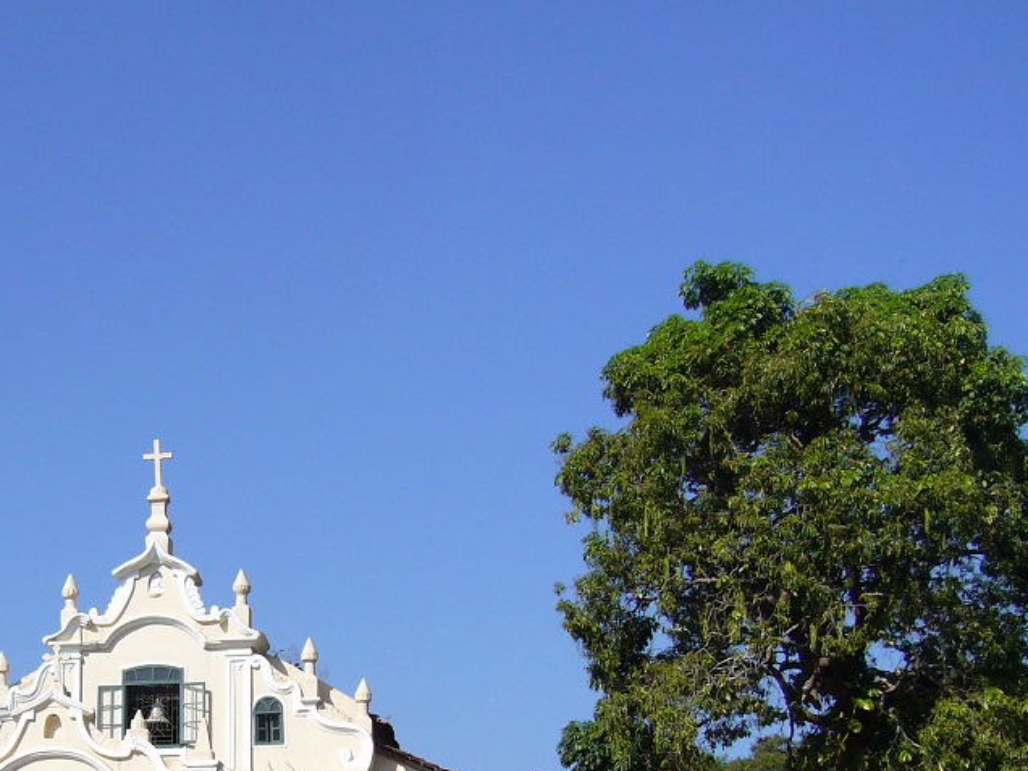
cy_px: 705
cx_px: 255
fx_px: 1960
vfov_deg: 21.7
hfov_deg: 28.9
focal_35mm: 66
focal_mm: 5.8
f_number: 5.6
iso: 80
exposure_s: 1/500
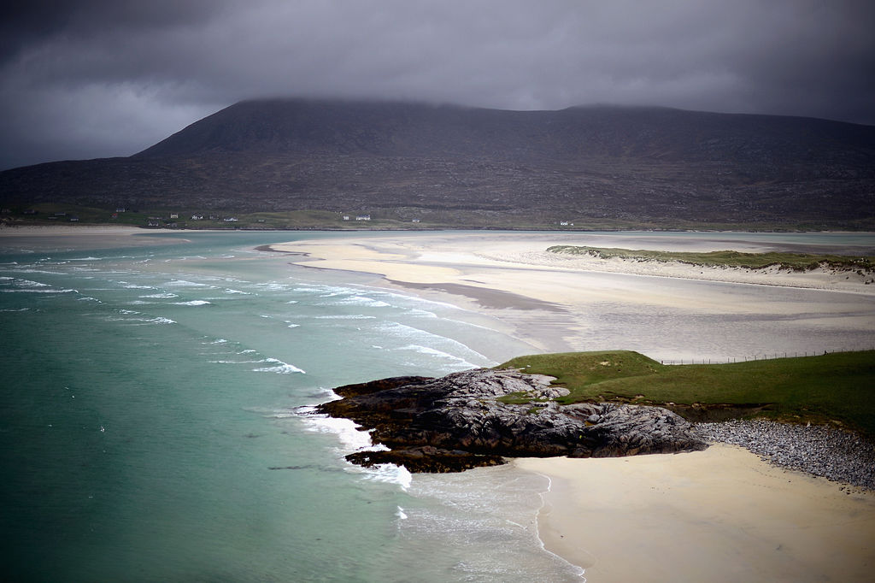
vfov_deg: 27.0
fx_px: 1215
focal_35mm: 50
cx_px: 438
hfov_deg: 39.6
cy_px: 292
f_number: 1.4
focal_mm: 50
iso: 80
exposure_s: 1/6400
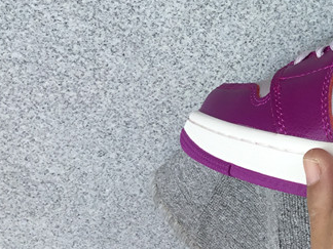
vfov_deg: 16.8
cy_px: 5
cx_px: 458
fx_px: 827
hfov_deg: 20.4
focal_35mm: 86
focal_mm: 3.3
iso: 25
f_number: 2.4
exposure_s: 1/306
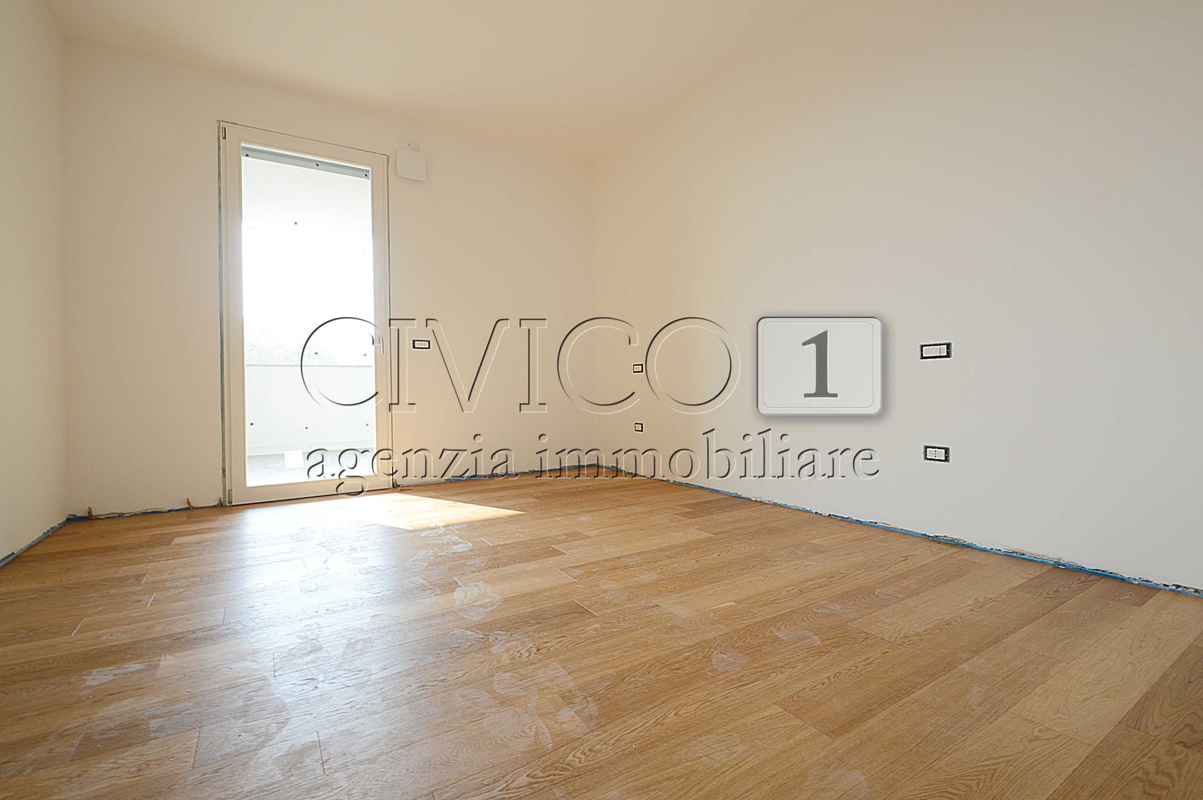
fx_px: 501
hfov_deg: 100.4
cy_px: 400
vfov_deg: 77.2
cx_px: 602
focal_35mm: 15
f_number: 13
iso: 110
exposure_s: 1/13
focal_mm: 10
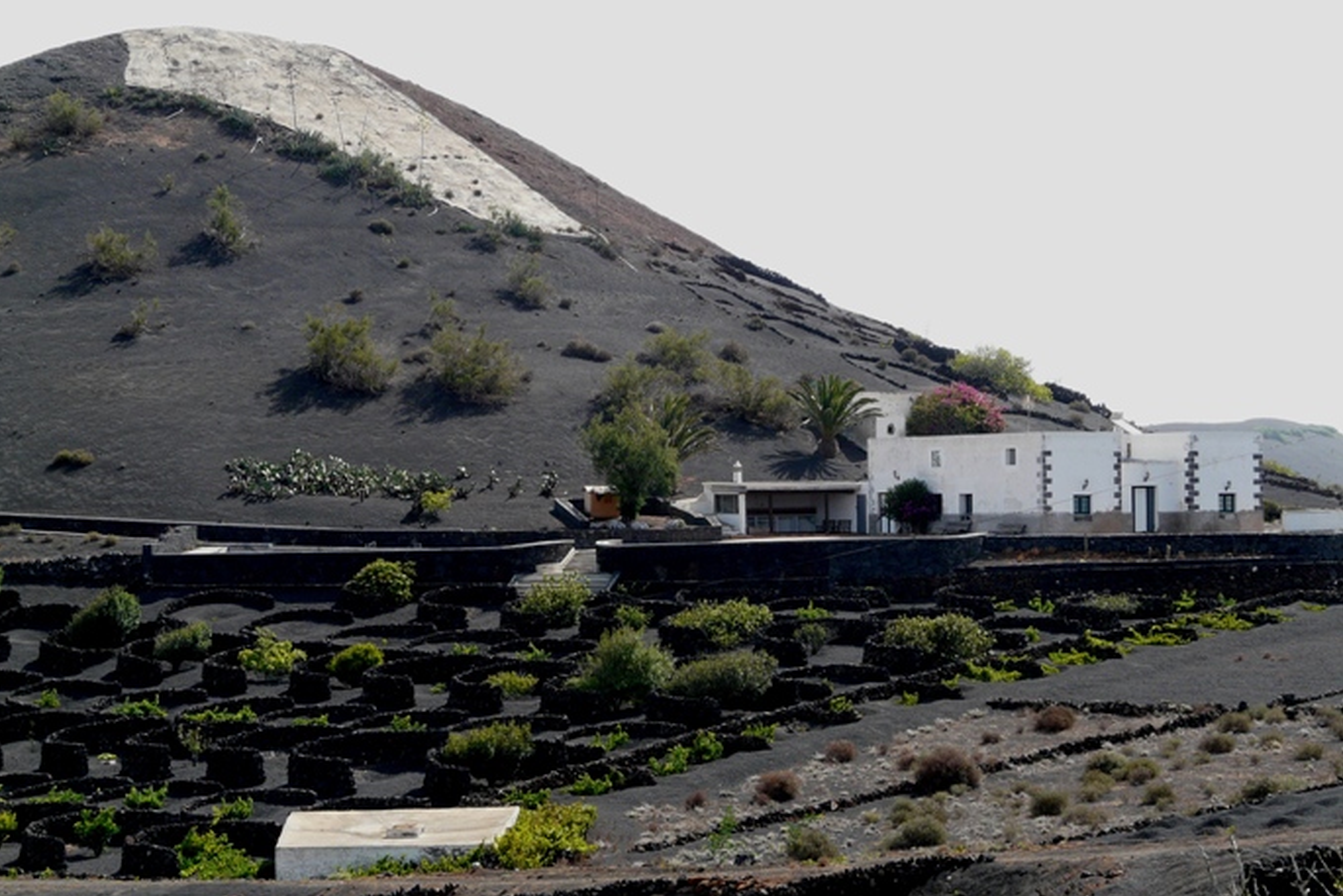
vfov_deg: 16.9
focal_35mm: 81
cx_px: 666
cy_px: 469
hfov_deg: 25.1
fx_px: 3022
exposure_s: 1/250
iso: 100
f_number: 5
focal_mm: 12.6
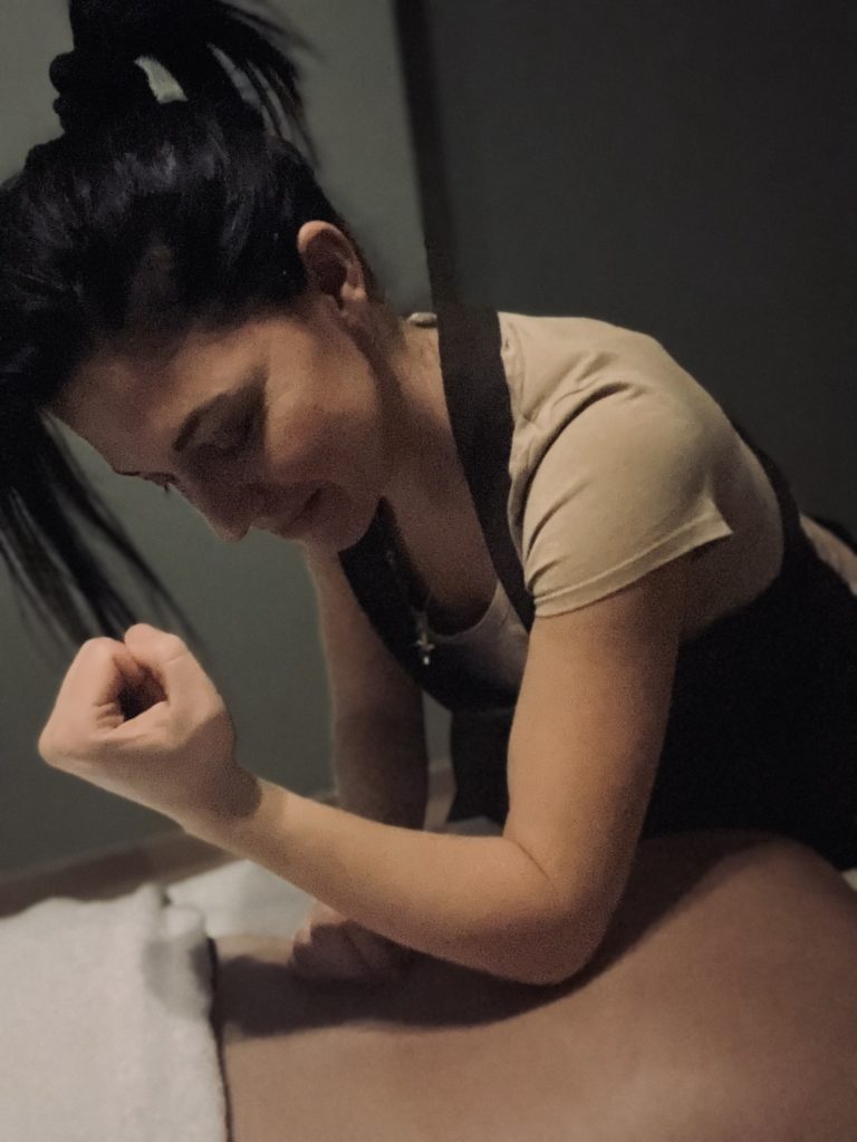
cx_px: 428
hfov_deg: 46.8
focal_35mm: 30
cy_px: 571
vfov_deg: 60.0
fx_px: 990
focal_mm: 2.71
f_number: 2.2
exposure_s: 1/14
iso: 2000
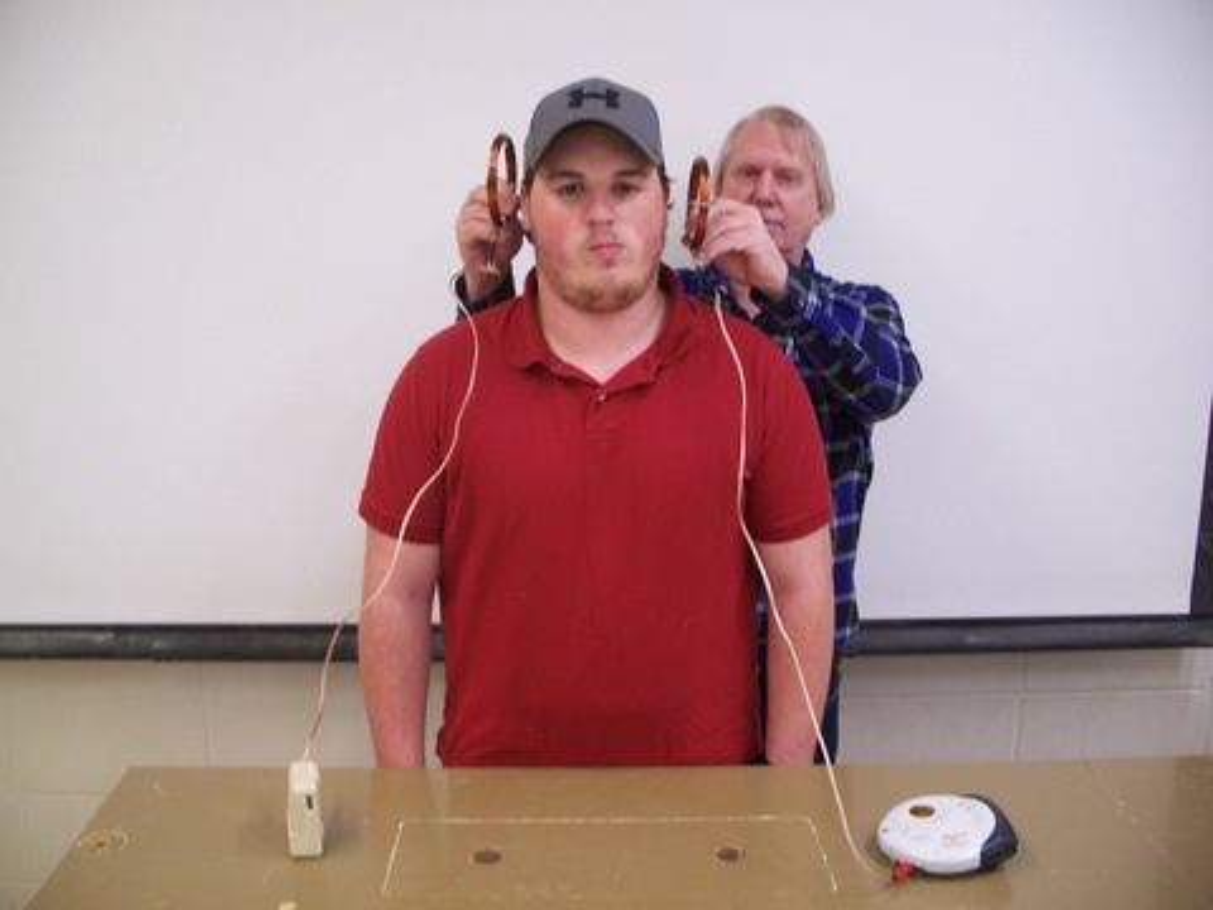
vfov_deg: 38.7
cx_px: 606
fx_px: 1297
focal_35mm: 37
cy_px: 455
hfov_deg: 50.1
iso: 125
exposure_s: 1/30
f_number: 2.8
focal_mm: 7.8
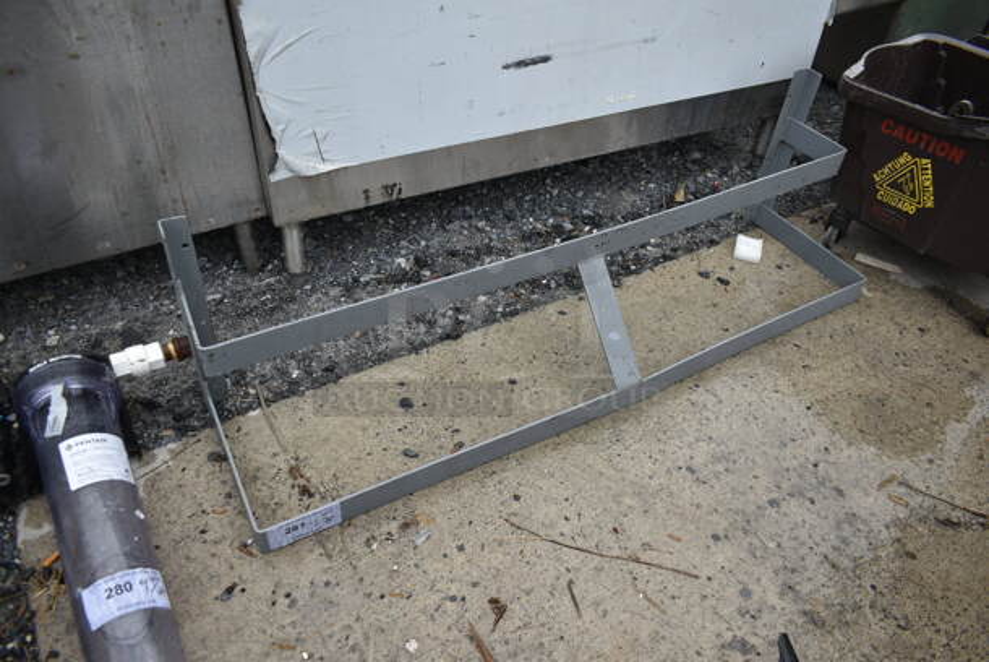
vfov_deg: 48.0
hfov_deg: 67.3
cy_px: 331
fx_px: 742
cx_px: 494
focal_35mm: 27
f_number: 4.5
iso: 100
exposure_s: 1/80
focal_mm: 18
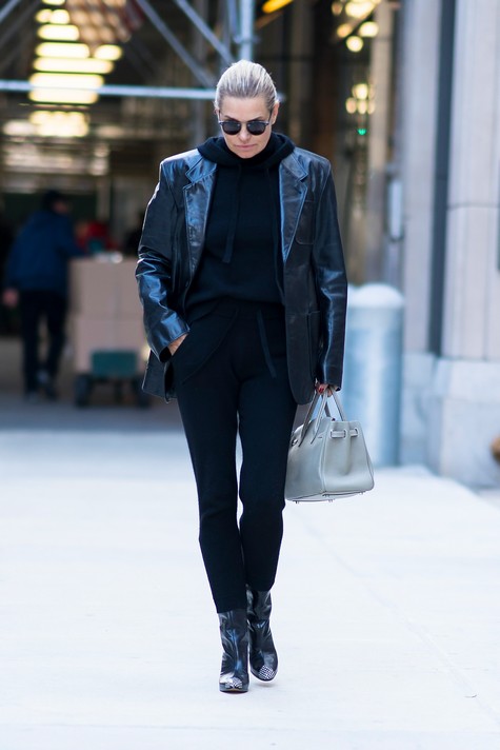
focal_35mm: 85
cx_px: 250
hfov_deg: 16.1
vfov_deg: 23.9
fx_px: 1770
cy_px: 375
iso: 125
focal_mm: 85
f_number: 1.4
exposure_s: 1/500
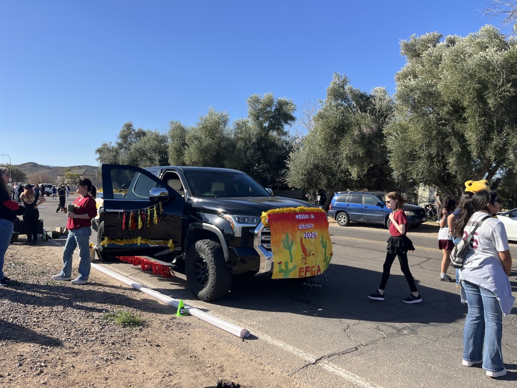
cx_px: 258
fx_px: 388
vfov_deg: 53.1
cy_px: 194
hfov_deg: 67.3
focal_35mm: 26
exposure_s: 1/2222
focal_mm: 5.1
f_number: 1.6
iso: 50
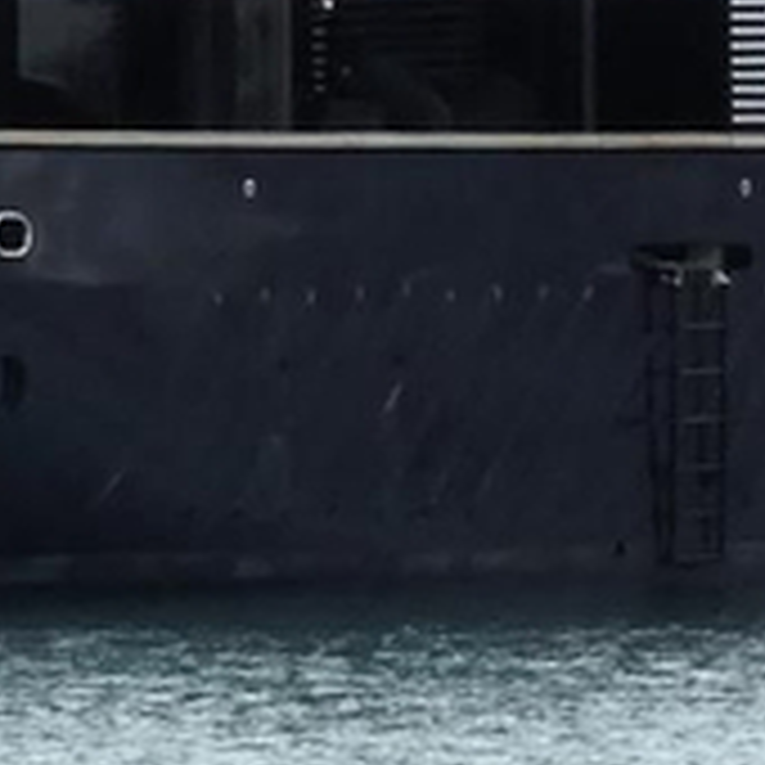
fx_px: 36854
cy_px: -621
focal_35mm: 1474
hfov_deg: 1.2
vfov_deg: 1.2
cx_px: -288
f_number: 5.5
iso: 80
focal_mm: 31.7
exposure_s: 1/400
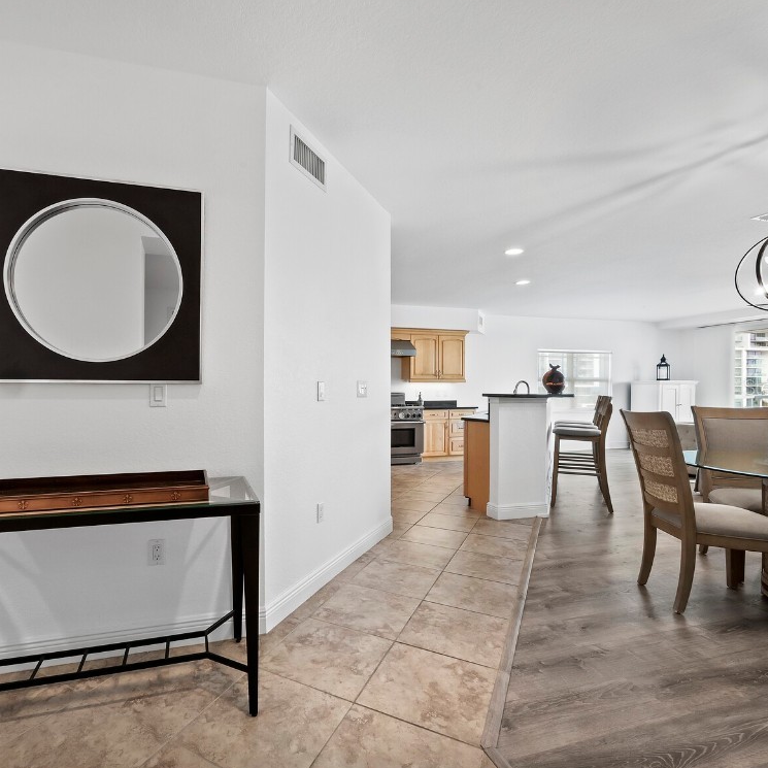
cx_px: 313
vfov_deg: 84.0
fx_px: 427
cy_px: 387
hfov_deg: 83.1
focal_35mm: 17
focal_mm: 7
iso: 400
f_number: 11
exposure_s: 1/2
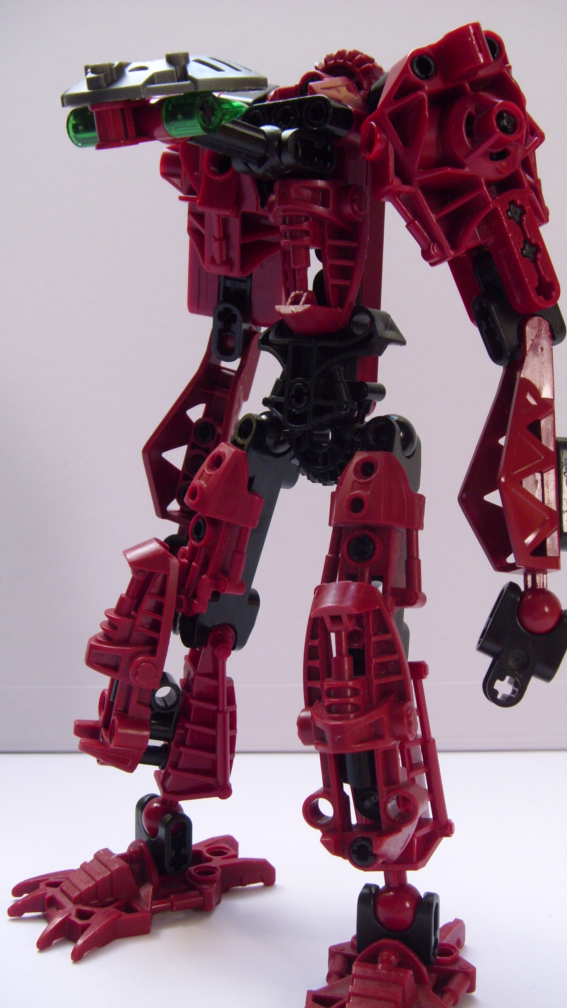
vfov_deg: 51.6
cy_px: 513
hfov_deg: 30.4
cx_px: 315
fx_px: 1042
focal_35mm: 39
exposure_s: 1/16
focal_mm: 7.28
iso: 100
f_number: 3.6
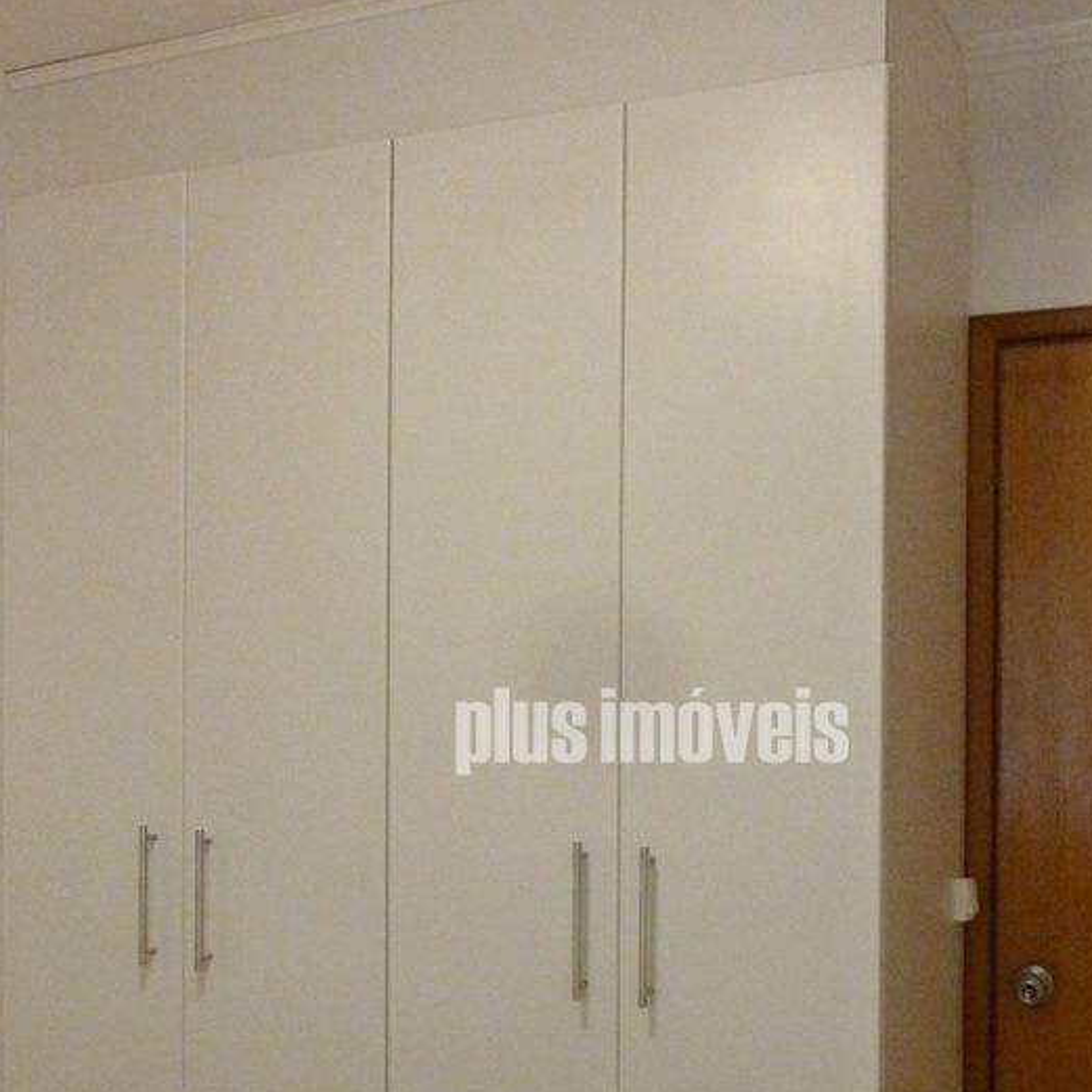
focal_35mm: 44
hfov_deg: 38.2
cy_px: 731
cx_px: 652
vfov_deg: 37.9
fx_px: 1570
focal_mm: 4.4
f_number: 3.3
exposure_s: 1/20
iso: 400
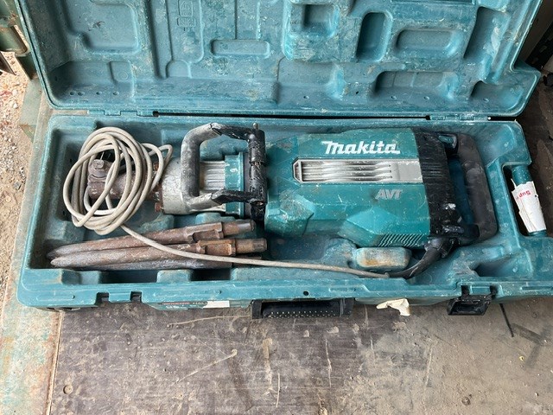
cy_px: 208
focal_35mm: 29
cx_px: 276
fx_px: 463
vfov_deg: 48.2
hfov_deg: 61.7
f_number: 1.8
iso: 25
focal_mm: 3
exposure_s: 1/100
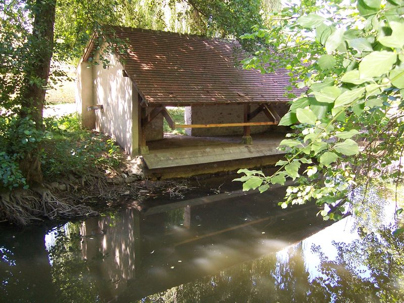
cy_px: 152
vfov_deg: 39.7
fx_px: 420
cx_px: 202
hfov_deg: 51.4
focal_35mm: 36
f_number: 3
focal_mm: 6
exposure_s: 1/60
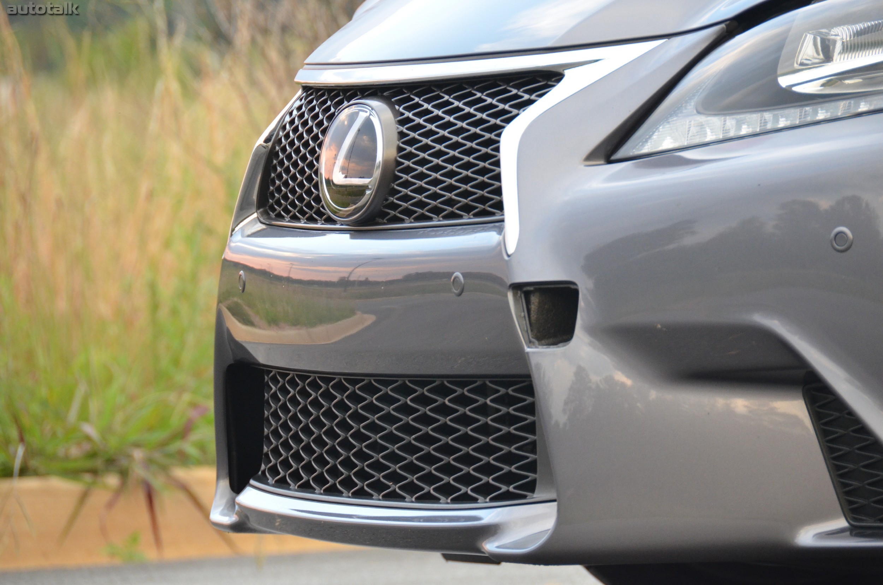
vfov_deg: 4.6
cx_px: 442
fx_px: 7343
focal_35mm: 300
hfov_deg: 6.9
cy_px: 292
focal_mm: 200
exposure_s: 1/200
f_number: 5.6
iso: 1600
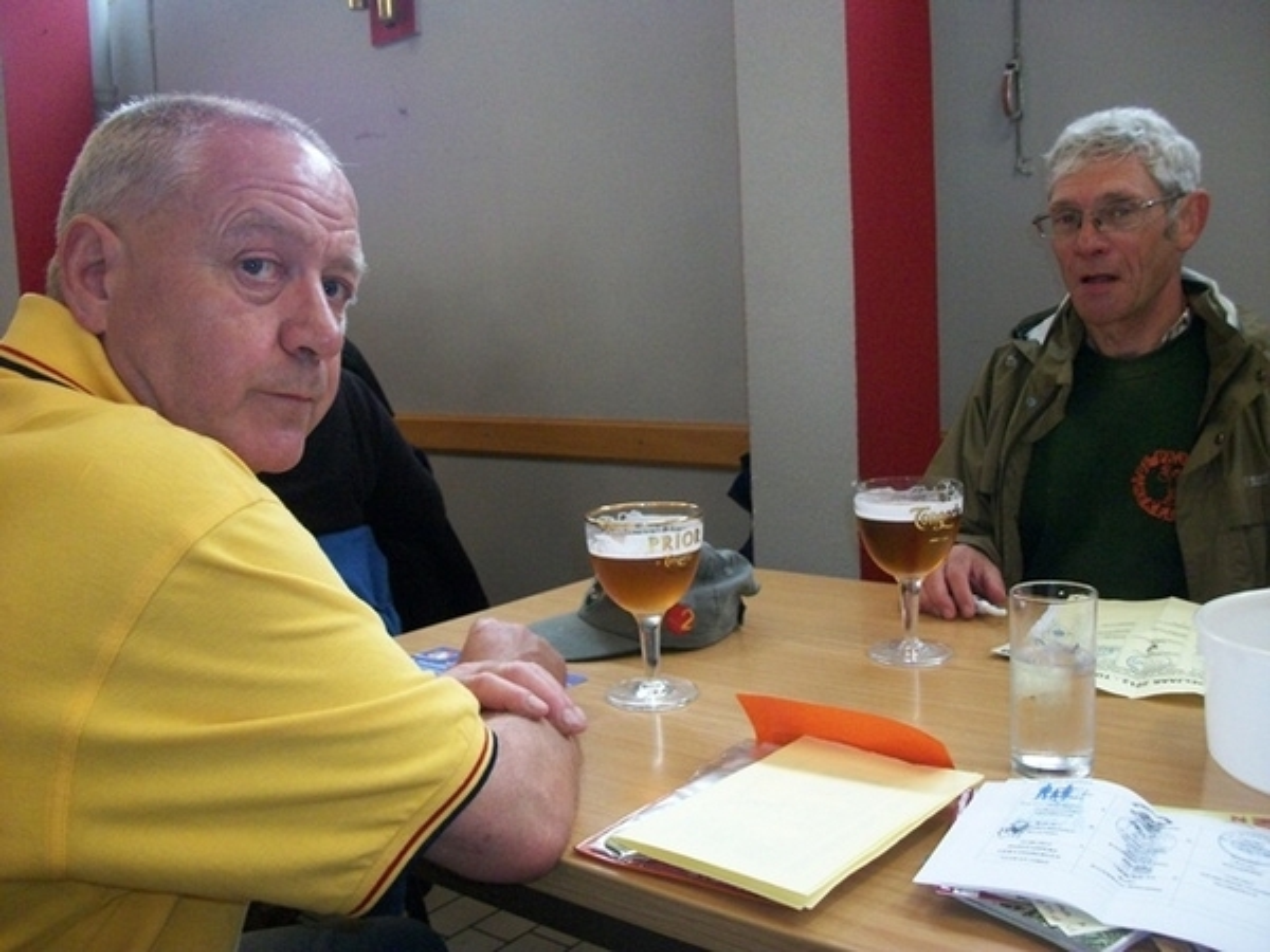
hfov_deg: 56.8
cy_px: 476
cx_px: 635
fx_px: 1174
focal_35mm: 32
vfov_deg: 44.2
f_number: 2.9
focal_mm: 5.7
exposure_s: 1/80
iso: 320
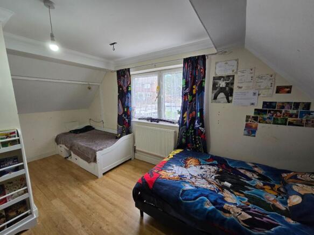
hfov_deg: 106.2
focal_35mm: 13
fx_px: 118
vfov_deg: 89.9
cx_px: 157
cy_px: 118
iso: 125
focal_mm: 2.2
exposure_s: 1/60
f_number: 2.2
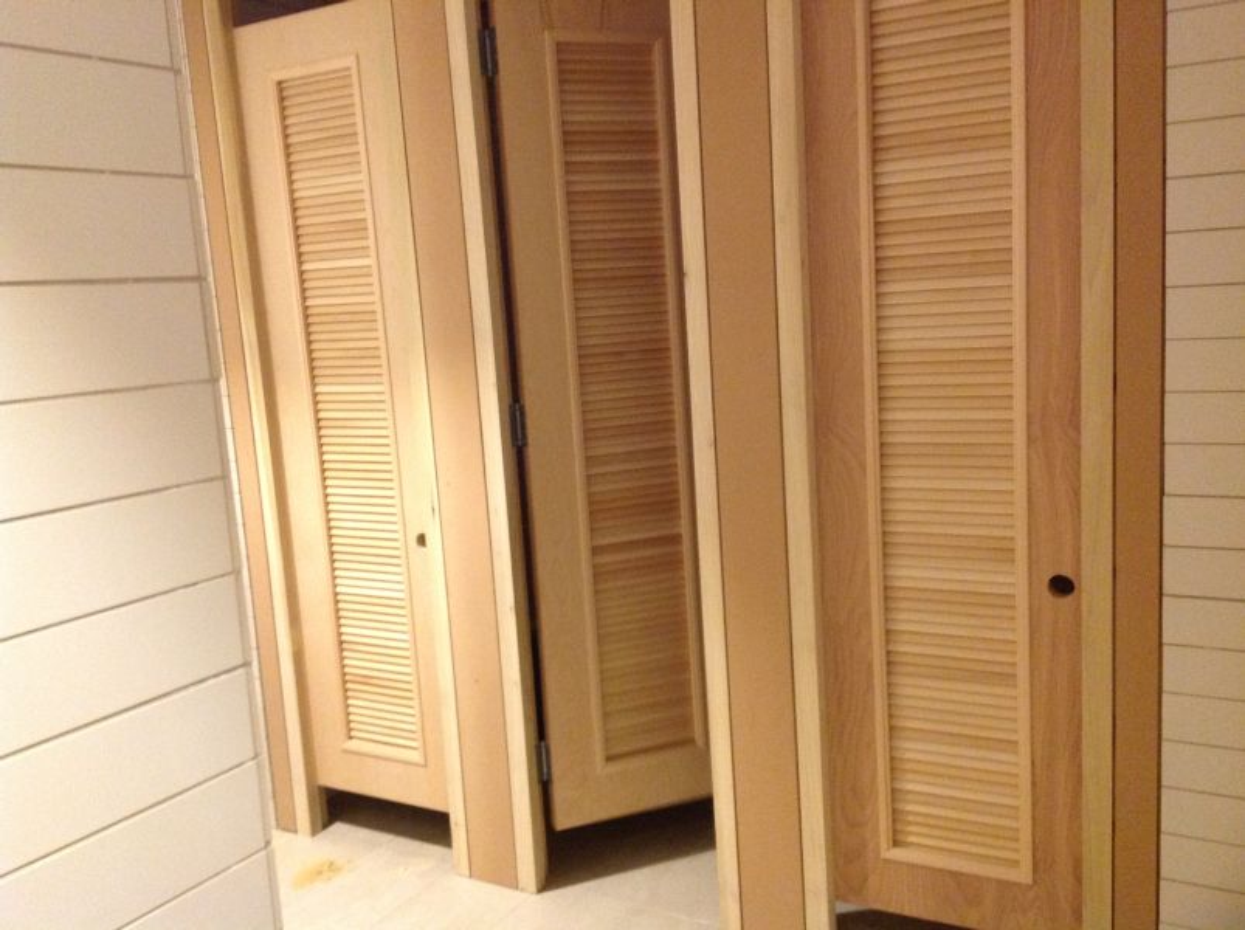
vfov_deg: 40.6
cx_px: 622
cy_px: 465
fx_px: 1257
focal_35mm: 35
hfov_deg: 52.7
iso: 320
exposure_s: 1/15
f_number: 2.4
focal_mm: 4.28
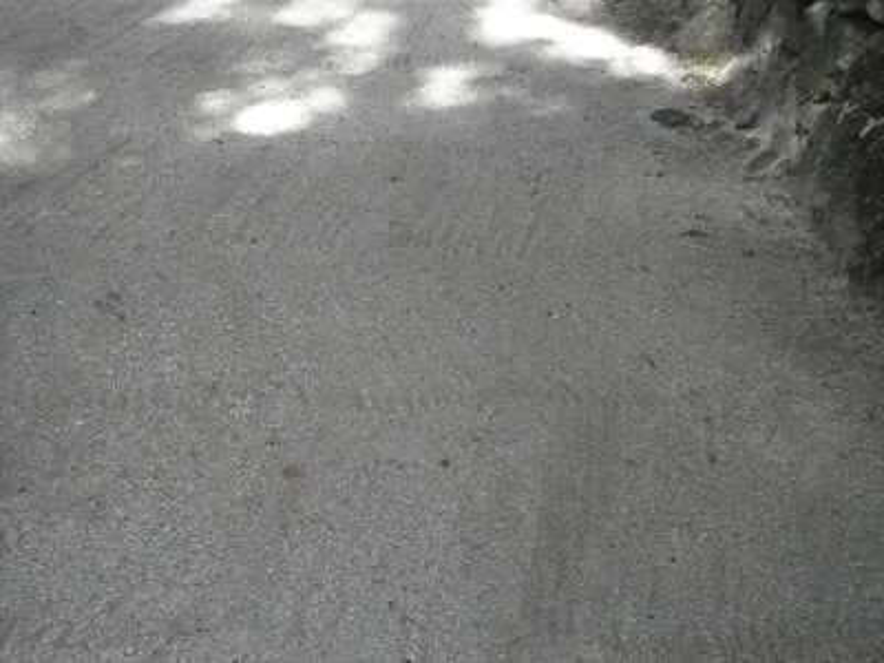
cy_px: 332
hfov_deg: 29.8
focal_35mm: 65
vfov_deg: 22.6
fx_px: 1660
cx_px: 442
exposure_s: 1/80
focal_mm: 11.7
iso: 800
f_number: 5.3
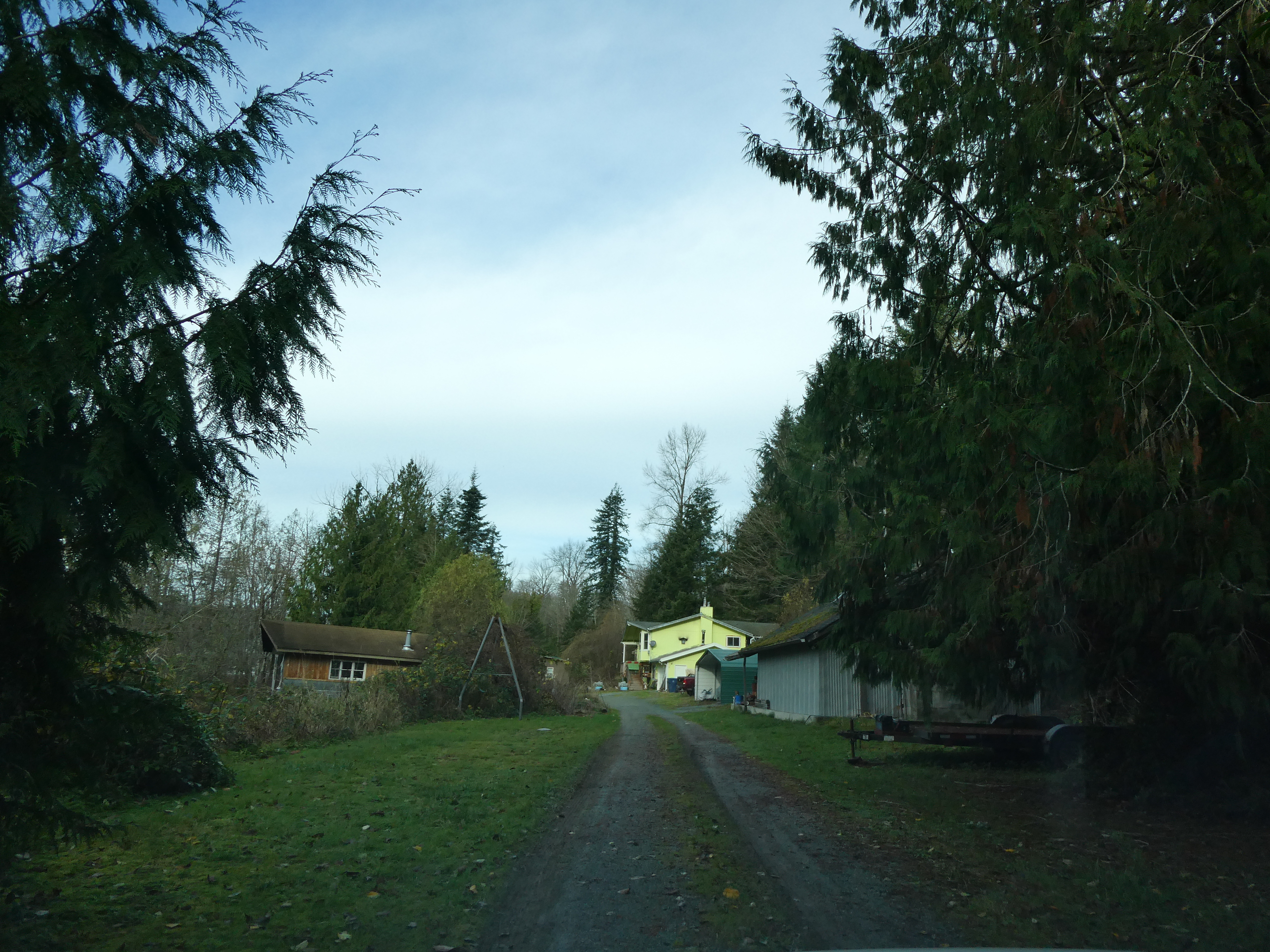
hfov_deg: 71.6
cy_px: 476
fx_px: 881
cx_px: 635
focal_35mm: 24
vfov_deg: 56.8
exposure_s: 1/320
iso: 80
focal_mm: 4.3
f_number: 3.3
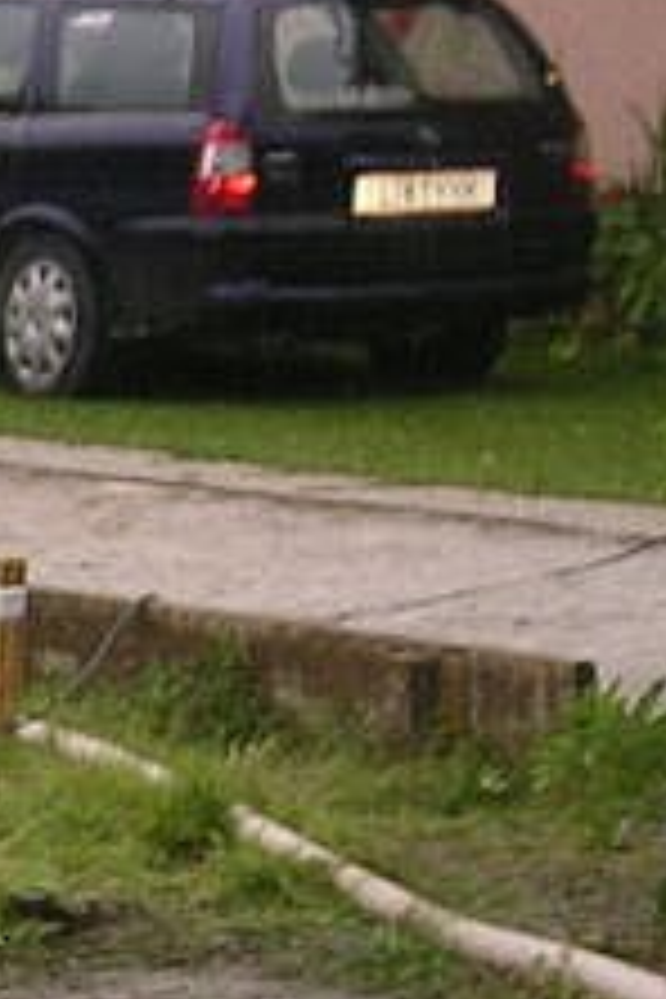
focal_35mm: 195
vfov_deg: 10.5
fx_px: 5411
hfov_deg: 6.7
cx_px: -891
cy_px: 932
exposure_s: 1/45
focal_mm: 8.1
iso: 160
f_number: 3
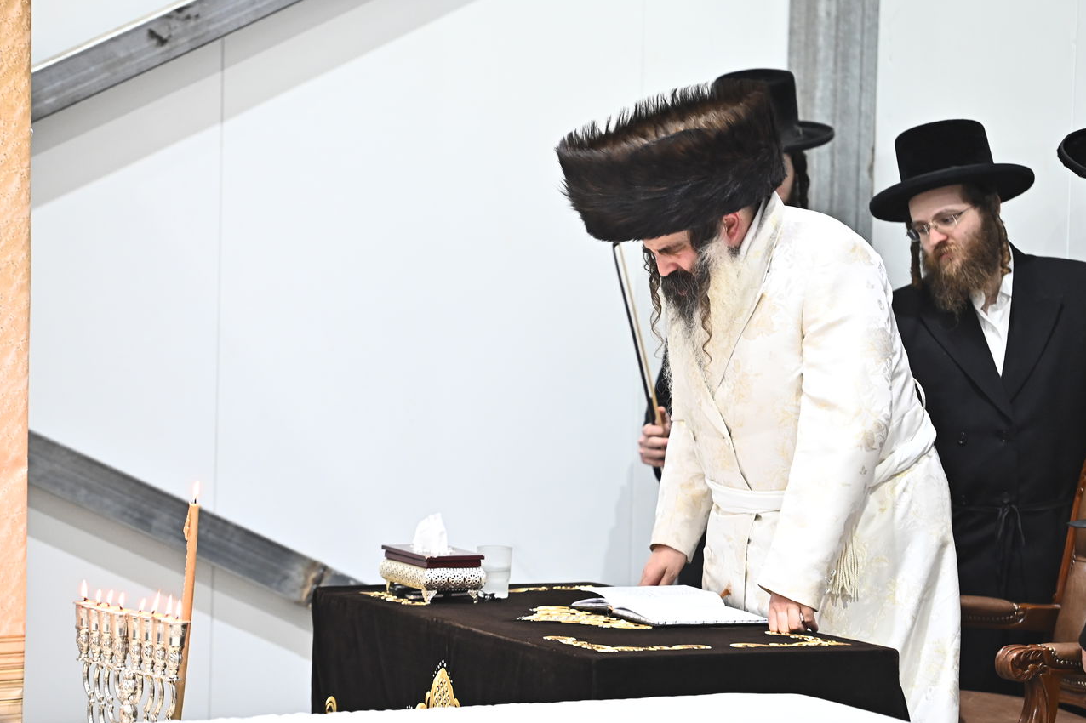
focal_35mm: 181
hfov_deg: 11.4
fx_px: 5458
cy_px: 360
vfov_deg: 7.6
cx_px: 563
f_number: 3.5
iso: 3200
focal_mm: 165
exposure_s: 1/200
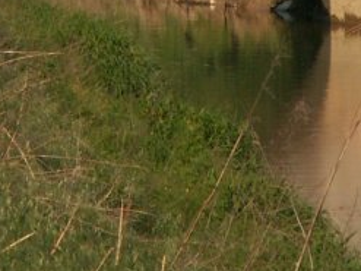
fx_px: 10257
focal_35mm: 984
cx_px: 162
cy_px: -168
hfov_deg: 2.0
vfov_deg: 1.5
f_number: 8
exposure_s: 1/160
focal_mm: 38.82
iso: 50
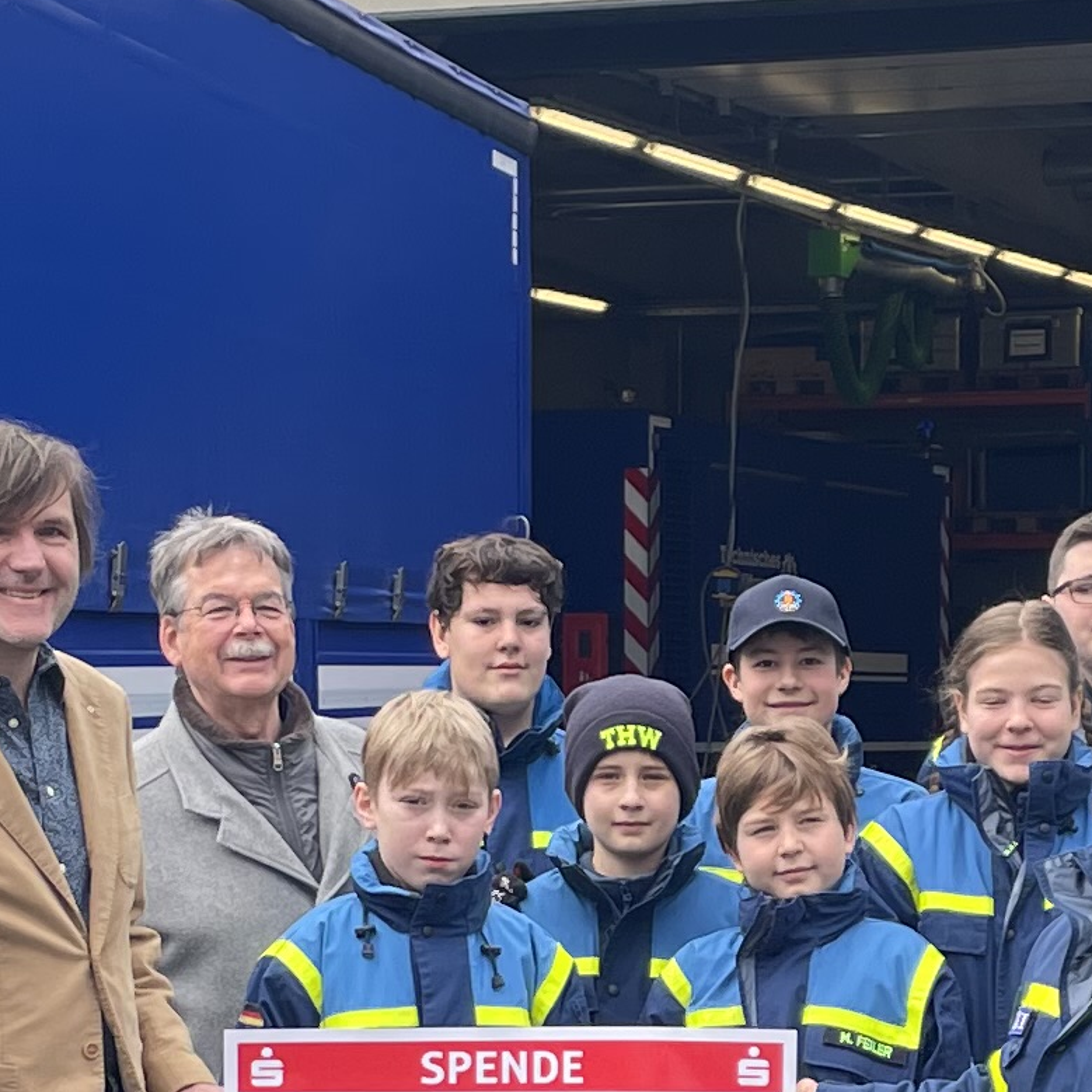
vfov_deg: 14.5
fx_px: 4247
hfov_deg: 14.6
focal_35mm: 119
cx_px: 796
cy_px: 1044
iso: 32
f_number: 1.6
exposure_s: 1/447
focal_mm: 4.2
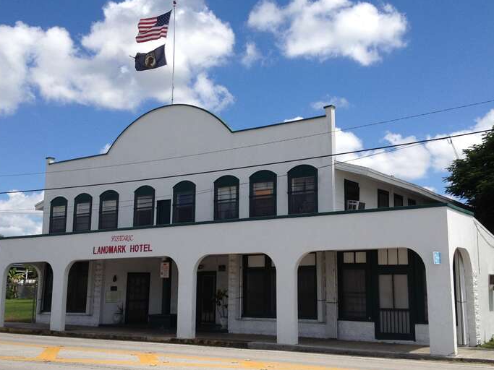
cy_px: 157
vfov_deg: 35.1
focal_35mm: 41
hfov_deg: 45.8
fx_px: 585
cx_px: 256
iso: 64
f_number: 2.4
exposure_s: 1/2404
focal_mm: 4.28
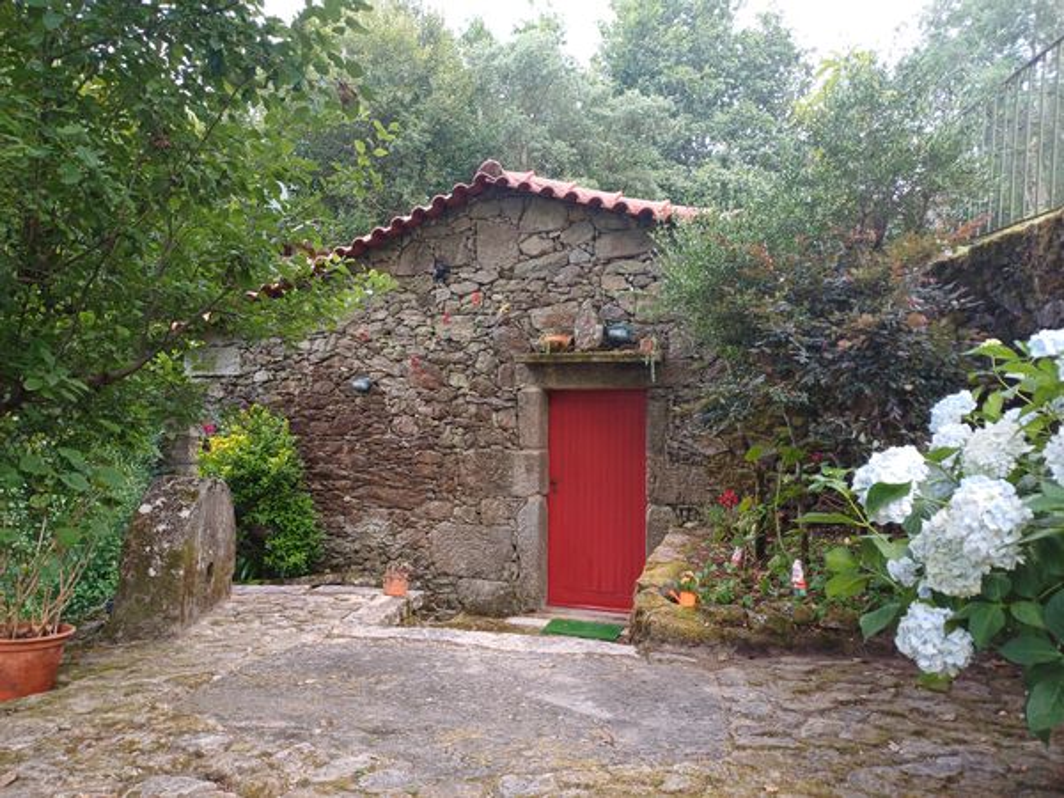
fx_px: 768
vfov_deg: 54.9
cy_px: 399
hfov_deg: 69.4
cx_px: 532
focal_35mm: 25
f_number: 1.8
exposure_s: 1/50
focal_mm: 4.65
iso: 125
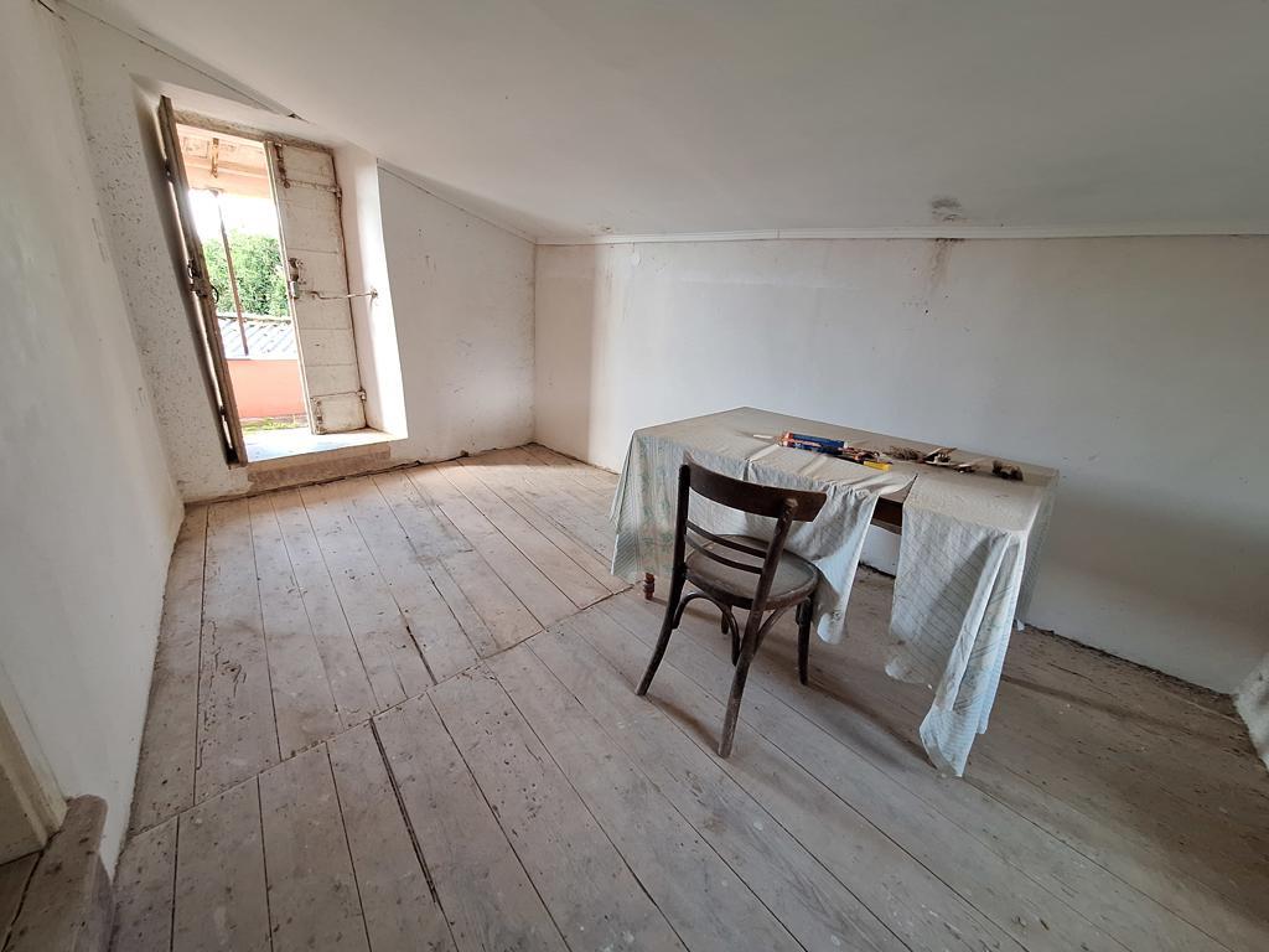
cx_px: 634
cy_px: 476
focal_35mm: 13
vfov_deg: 89.9
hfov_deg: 106.2
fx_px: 477
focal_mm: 1.74
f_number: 2.2
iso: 125
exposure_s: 1/40
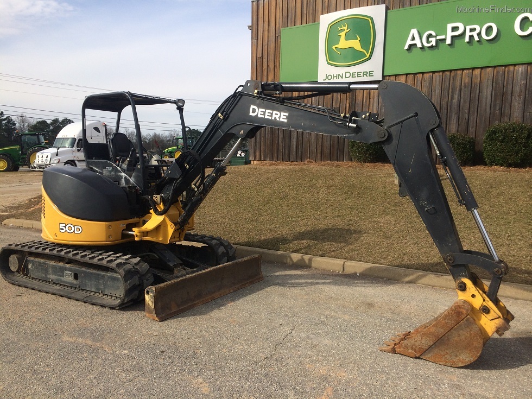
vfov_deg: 46.8
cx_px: 266
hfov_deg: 60.0
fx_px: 461
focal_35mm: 30
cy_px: 200
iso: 32
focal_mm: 4.12
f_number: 2.2
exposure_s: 1/1953
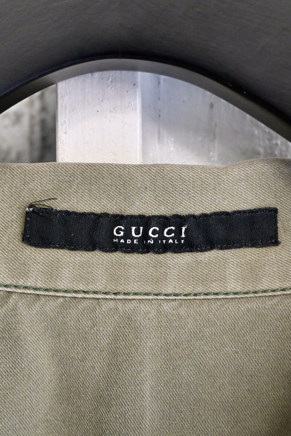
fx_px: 445
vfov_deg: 52.2
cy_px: 218
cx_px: 146
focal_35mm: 37
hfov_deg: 36.2
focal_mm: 24.5
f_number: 4.2
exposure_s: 1/50
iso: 1250
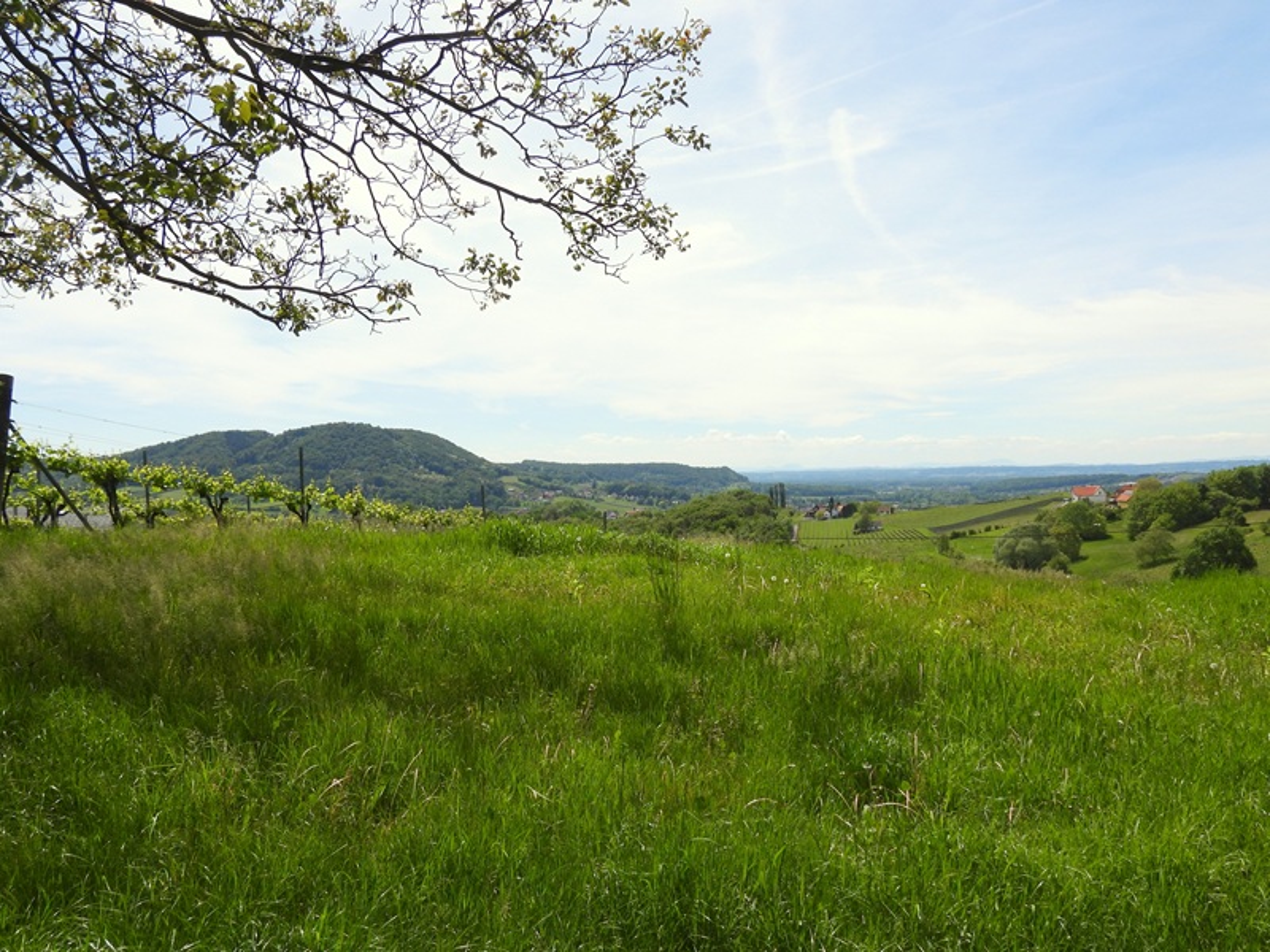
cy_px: 476
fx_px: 1101
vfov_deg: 46.8
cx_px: 635
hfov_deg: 60.0
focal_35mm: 30
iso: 100
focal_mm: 5.4
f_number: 3.2
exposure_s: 1/2000
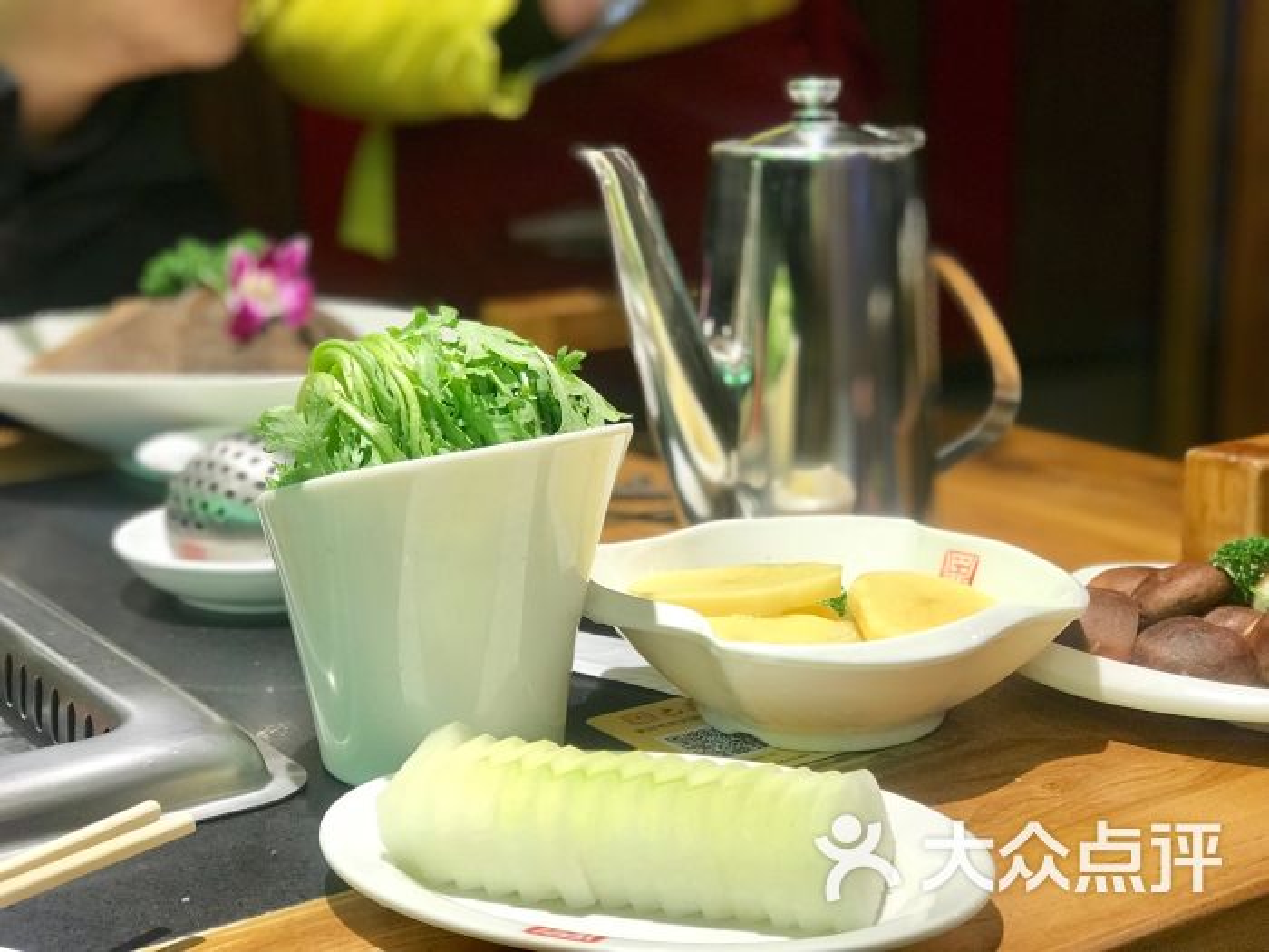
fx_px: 2090
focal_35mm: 57
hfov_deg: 33.8
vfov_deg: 25.7
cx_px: 634
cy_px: 476
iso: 80
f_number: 2.8
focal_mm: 6.6
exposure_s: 1/50
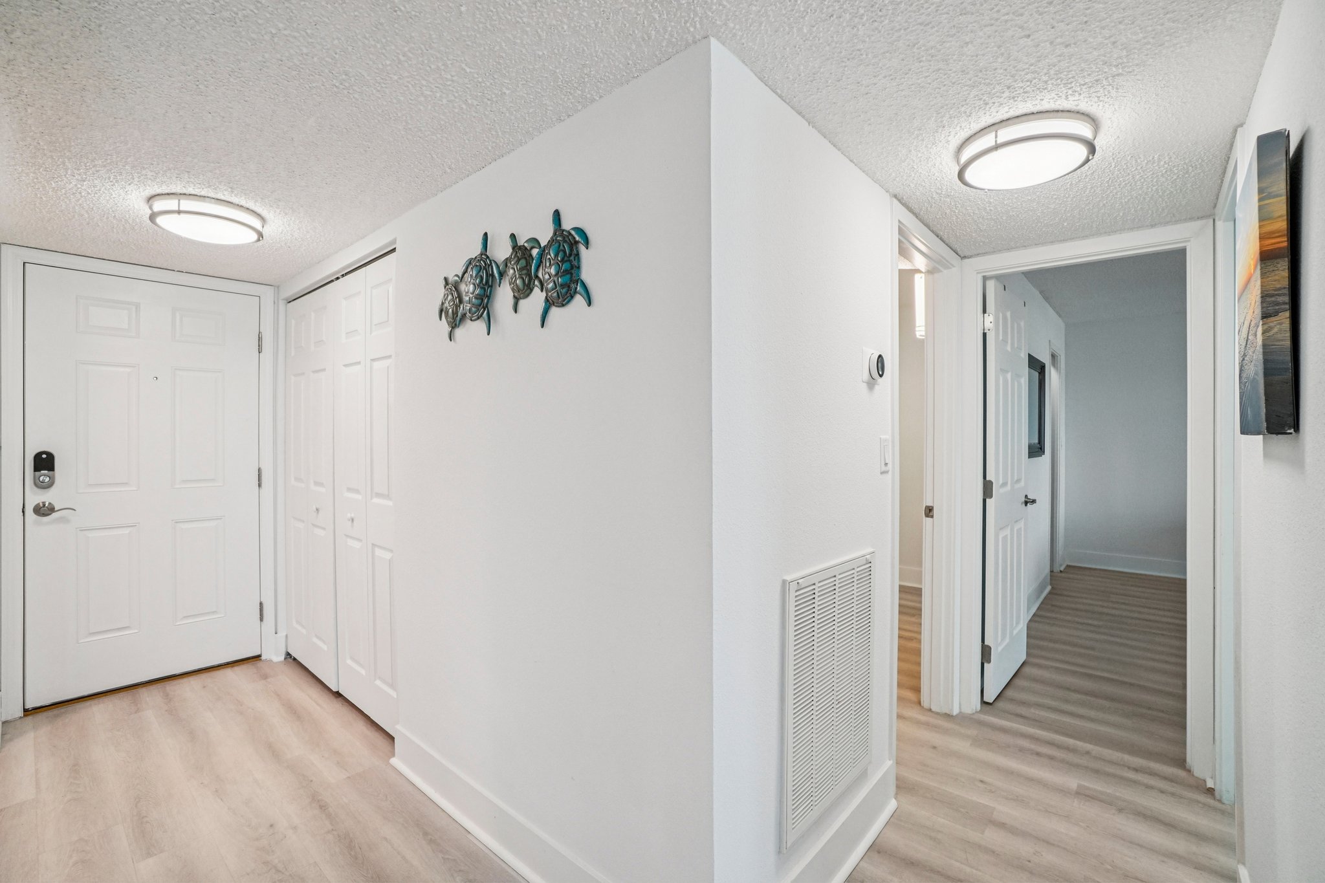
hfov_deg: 100.4
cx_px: 662
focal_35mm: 15
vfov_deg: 77.3
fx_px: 552
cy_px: 442
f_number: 8
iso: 320
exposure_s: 1/30
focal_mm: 10
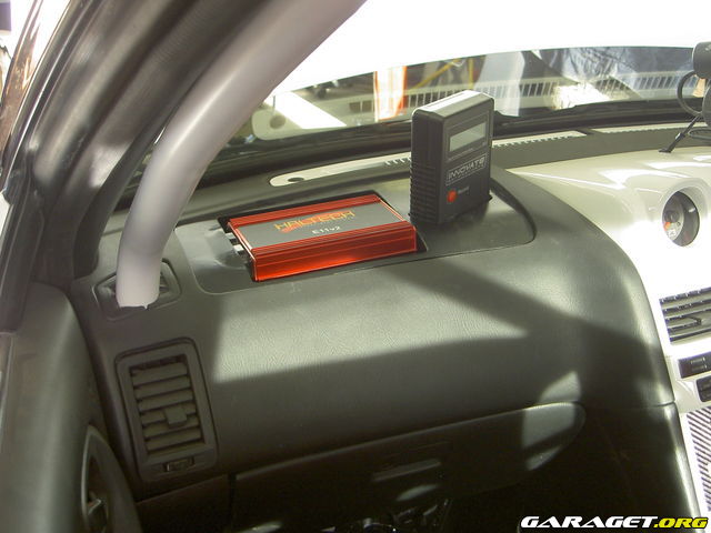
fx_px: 904
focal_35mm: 44
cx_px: 356
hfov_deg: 42.9
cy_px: 266
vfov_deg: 32.9
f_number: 2.9
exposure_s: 1/20
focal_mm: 9
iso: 100
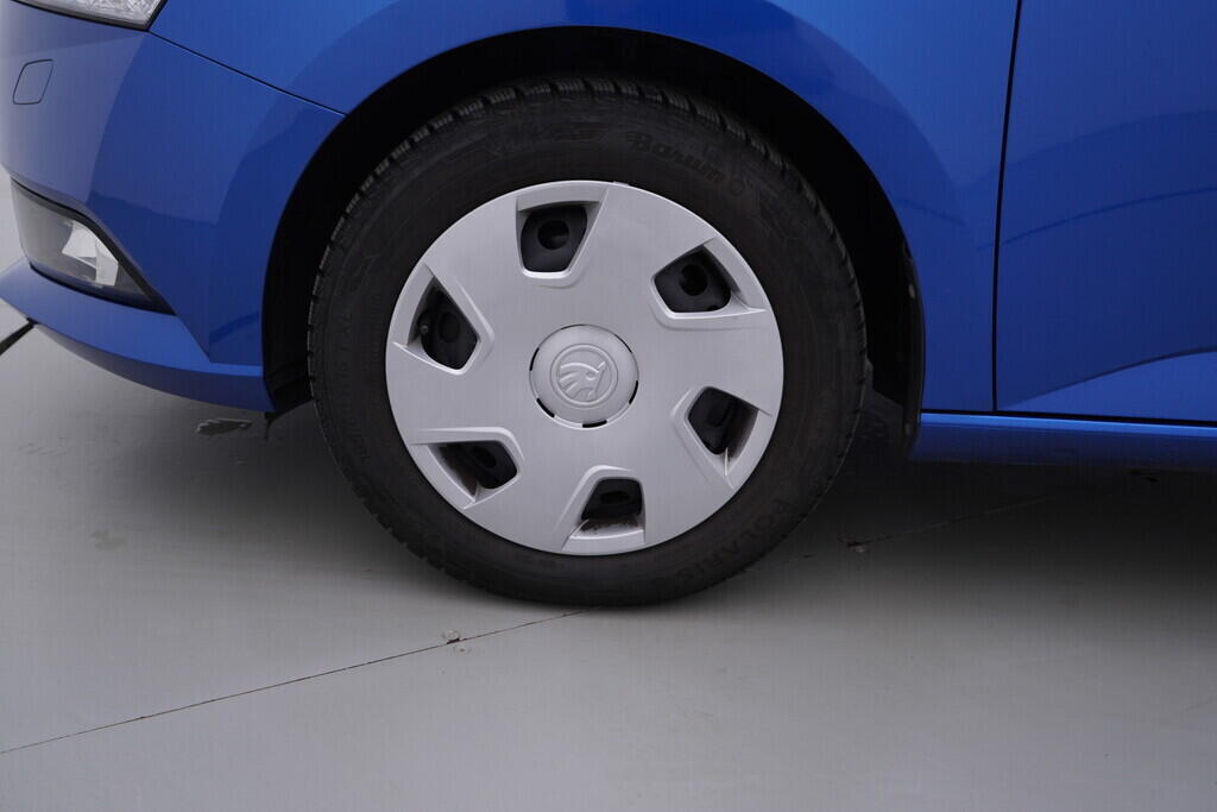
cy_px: 406
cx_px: 608
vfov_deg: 36.9
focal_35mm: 36
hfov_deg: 53.1
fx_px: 1217
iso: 125
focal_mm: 24
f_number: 4
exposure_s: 1/80
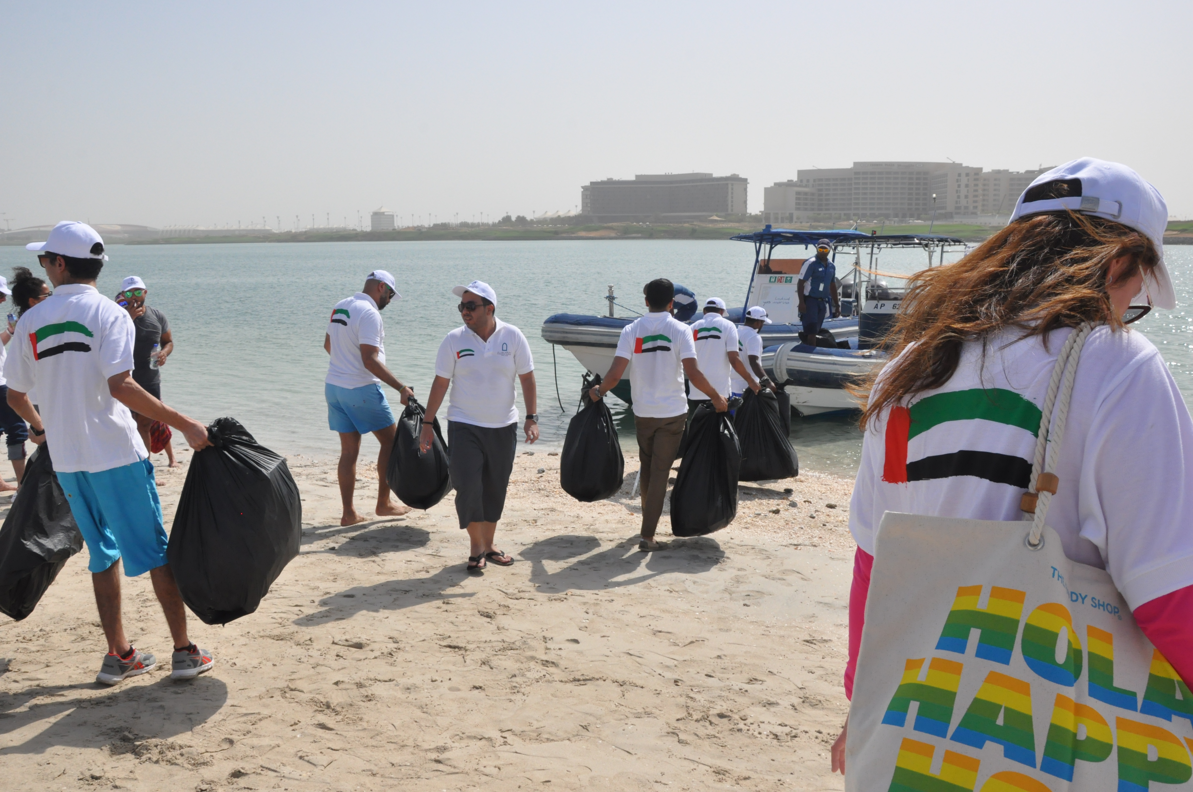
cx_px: 596
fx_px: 894
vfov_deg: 47.8
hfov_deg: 67.4
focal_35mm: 27
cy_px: 396
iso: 800
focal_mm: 18
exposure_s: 1/800
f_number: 14
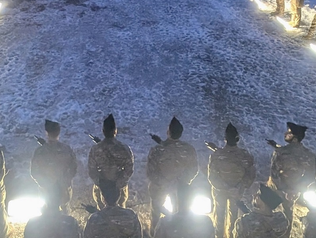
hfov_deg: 45.4
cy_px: 9
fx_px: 375
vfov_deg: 32.7
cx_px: 121
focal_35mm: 41
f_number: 2.2
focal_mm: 1.95
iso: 199
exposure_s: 1/25
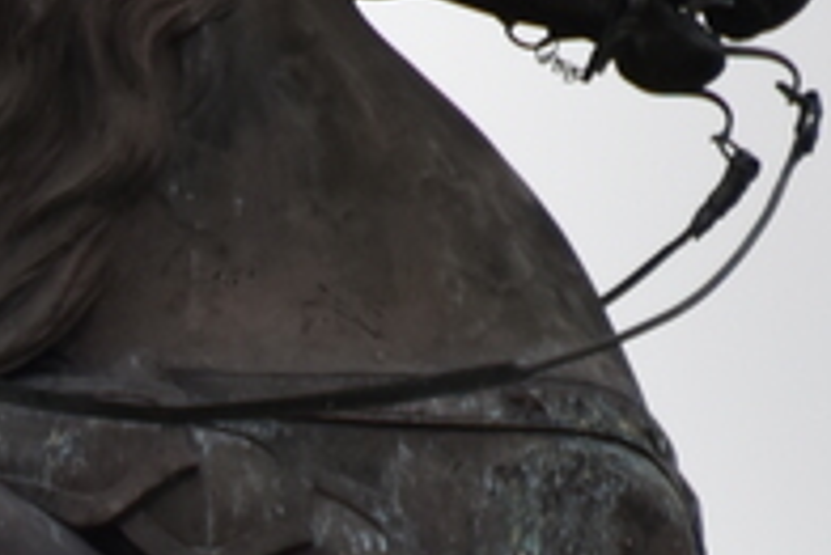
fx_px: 37652
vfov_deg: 0.8
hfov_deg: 1.3
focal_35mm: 1630
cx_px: -280
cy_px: 788
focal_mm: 250
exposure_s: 1/500
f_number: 5.6
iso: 720
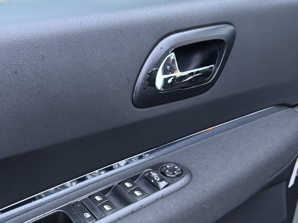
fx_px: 362
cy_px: 167
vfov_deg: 33.7
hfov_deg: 43.9
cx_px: 90
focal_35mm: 42
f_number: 1.78
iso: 1000
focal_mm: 6.76
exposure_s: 1/33
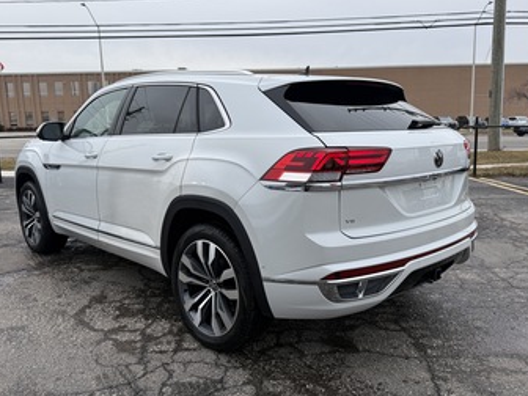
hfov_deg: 59.9
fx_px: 458
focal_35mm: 30
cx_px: 278
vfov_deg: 46.8
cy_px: 194
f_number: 1.78
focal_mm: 6.76
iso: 80
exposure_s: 1/1271
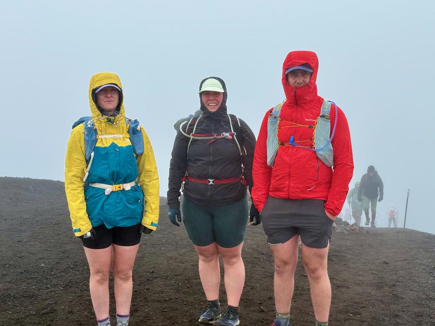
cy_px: 163
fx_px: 603
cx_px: 218
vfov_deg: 30.3
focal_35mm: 48
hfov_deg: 39.7
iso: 64
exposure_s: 1/2762
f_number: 1.78
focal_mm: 6.76
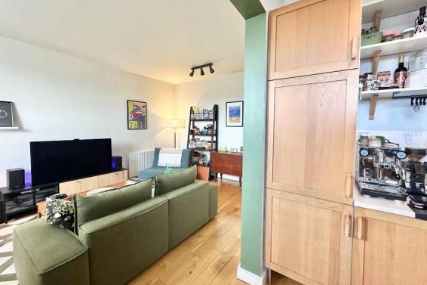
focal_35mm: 15
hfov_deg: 100.4
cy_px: 134
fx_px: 178
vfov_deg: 77.2
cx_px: 216
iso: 320
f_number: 2.2
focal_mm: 2.22
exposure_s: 1/60
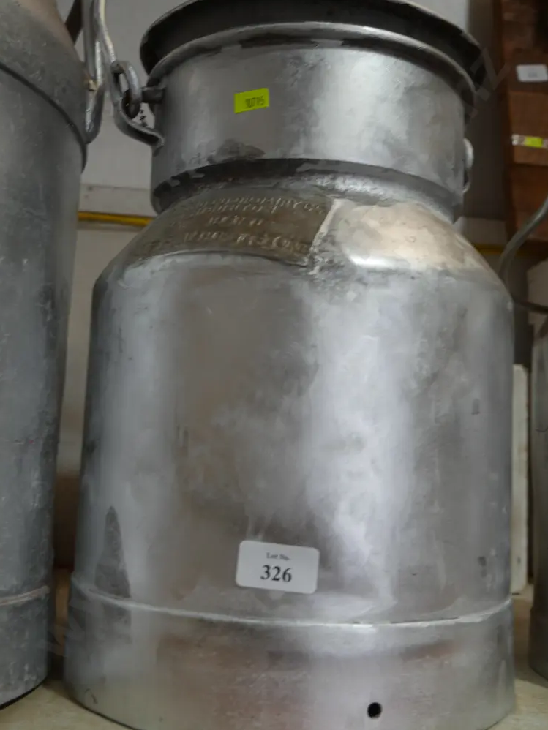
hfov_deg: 36.8
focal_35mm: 39
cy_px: 357
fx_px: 823
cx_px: 273
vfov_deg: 47.8
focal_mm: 19
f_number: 4.1
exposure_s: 1/80
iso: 200
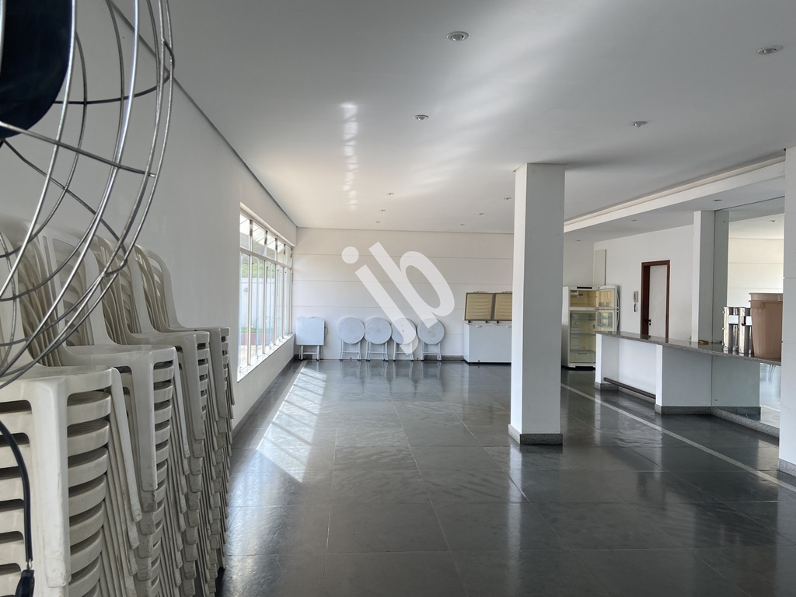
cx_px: 398
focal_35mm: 26
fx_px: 598
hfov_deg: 67.3
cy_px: 298
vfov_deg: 53.1
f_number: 1.8
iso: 32
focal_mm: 4.25
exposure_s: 1/136
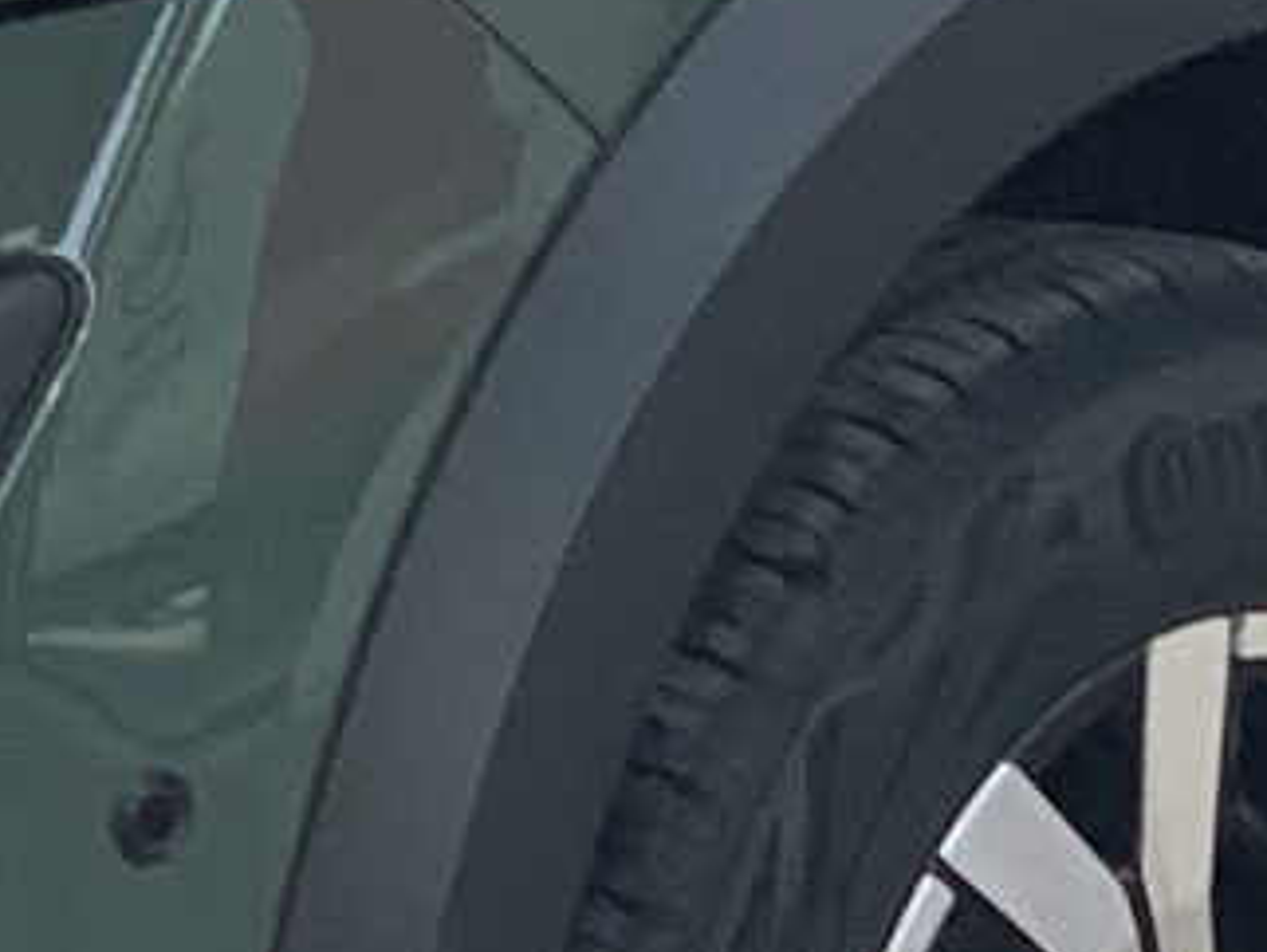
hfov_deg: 4.8
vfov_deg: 3.6
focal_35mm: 413
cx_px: 689
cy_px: -122
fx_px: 15128
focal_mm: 6
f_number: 2.4
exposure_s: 1/122
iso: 50
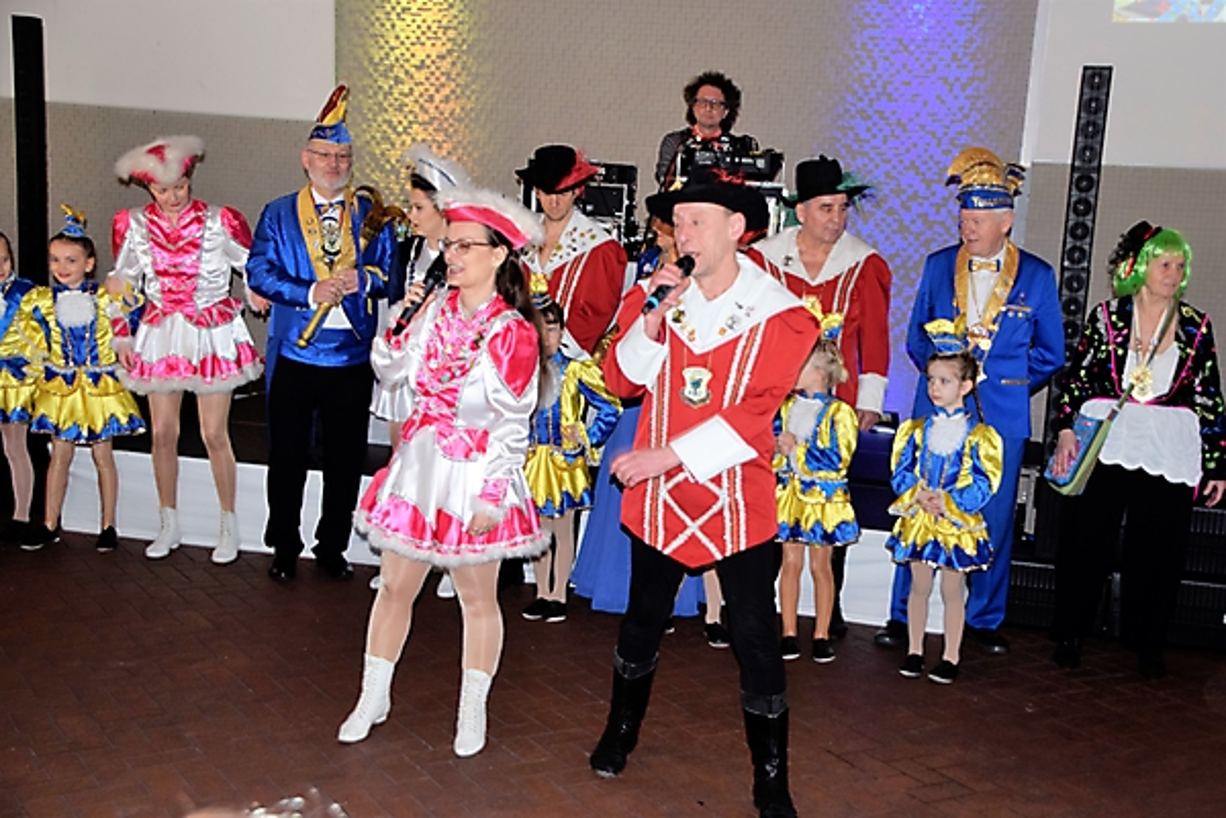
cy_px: 409
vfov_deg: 28.1
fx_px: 1635
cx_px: 613
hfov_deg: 41.1
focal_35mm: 48
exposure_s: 1/80
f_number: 4.5
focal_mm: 32
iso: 800
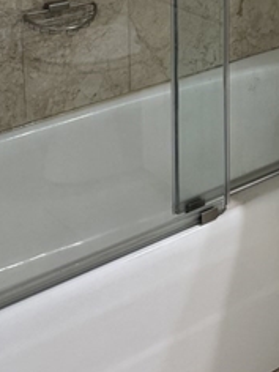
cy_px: -148
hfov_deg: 17.6
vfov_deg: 21.8
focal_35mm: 78
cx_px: 369
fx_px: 838
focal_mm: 6.76
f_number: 1.78
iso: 200
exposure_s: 1/120
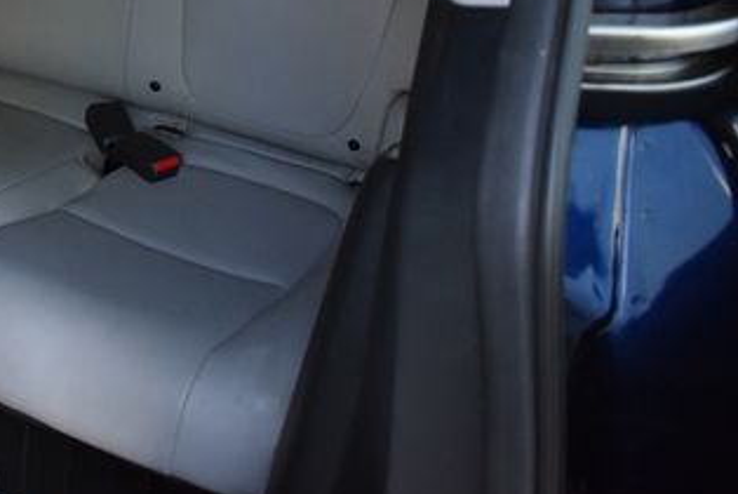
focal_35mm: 55
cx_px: -12
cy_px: 51
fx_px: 1129
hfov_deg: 33.0
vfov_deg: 24.0
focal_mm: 18
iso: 1400
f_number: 3.5
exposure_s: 1/125
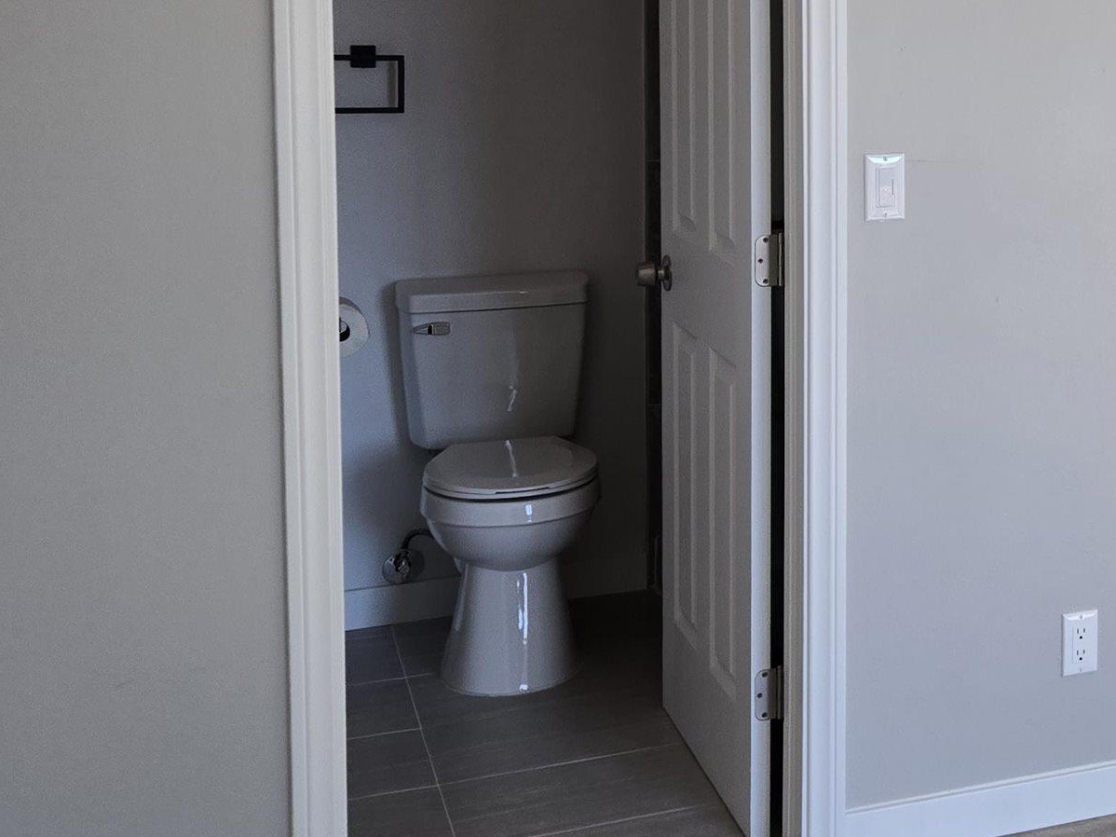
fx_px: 1902
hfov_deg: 30.5
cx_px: 1106
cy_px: 149
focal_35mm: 59
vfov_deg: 24.4
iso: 100
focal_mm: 5.4
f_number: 1.8
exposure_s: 1/180
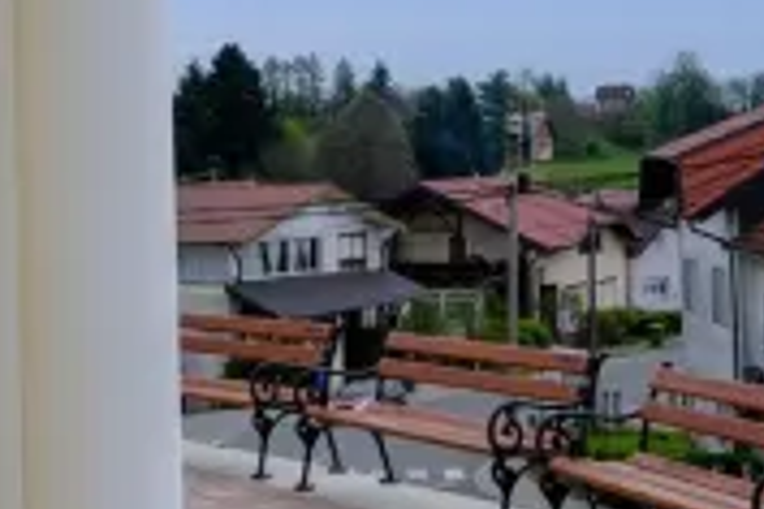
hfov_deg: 19.7
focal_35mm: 103
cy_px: -28
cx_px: 190
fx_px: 2186
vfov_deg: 13.1
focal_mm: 16
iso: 200
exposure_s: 1/800
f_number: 5.6
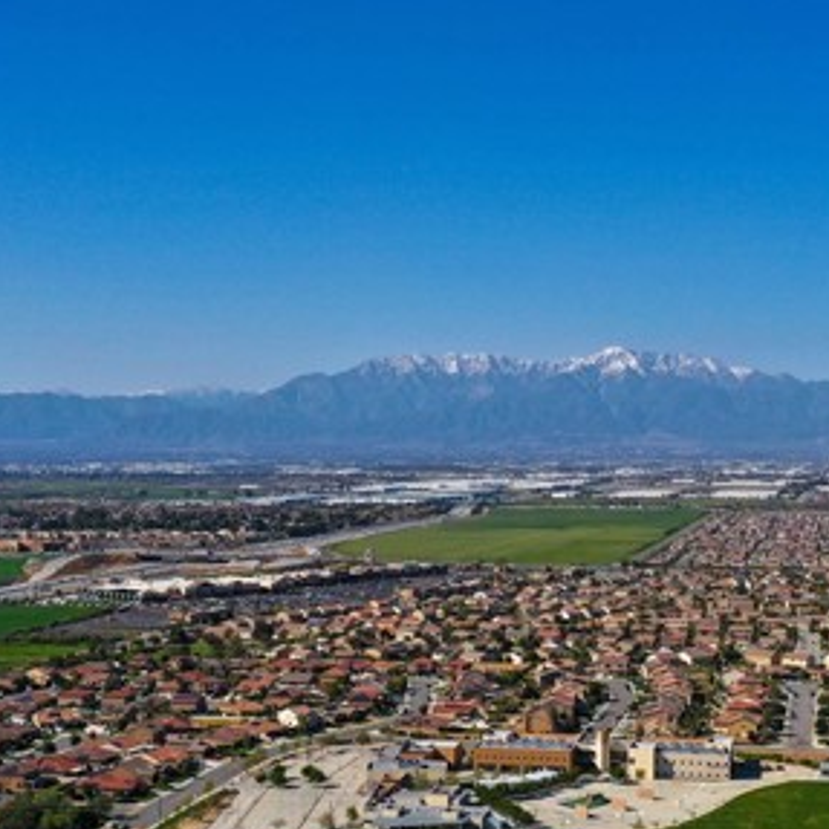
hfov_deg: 31.8
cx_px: 586
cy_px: 371
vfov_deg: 32.2
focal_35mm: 53
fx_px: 1436
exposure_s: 1/60
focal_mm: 10.26
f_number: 5.6
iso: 100
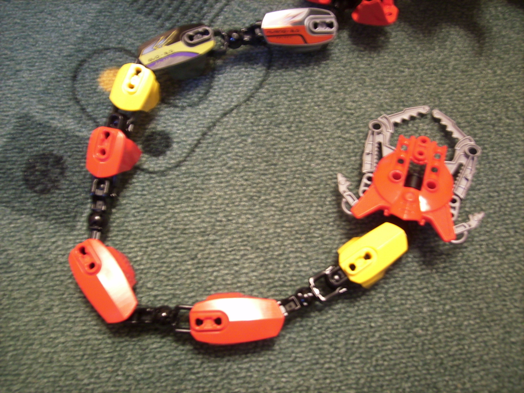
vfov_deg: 44.2
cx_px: 262
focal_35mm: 32
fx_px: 484
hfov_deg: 56.8
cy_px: 196
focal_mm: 5.99
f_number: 2.8
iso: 50
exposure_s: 1
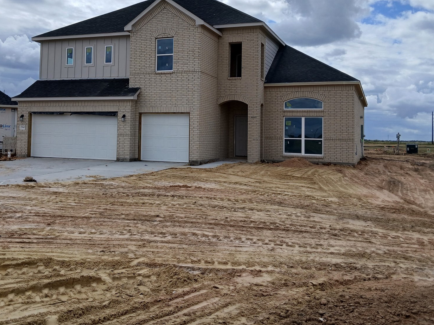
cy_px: 102
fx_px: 451
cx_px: 190
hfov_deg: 51.2
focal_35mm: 36
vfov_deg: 39.1
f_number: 1.8
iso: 20
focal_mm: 3.98
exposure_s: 1/1592
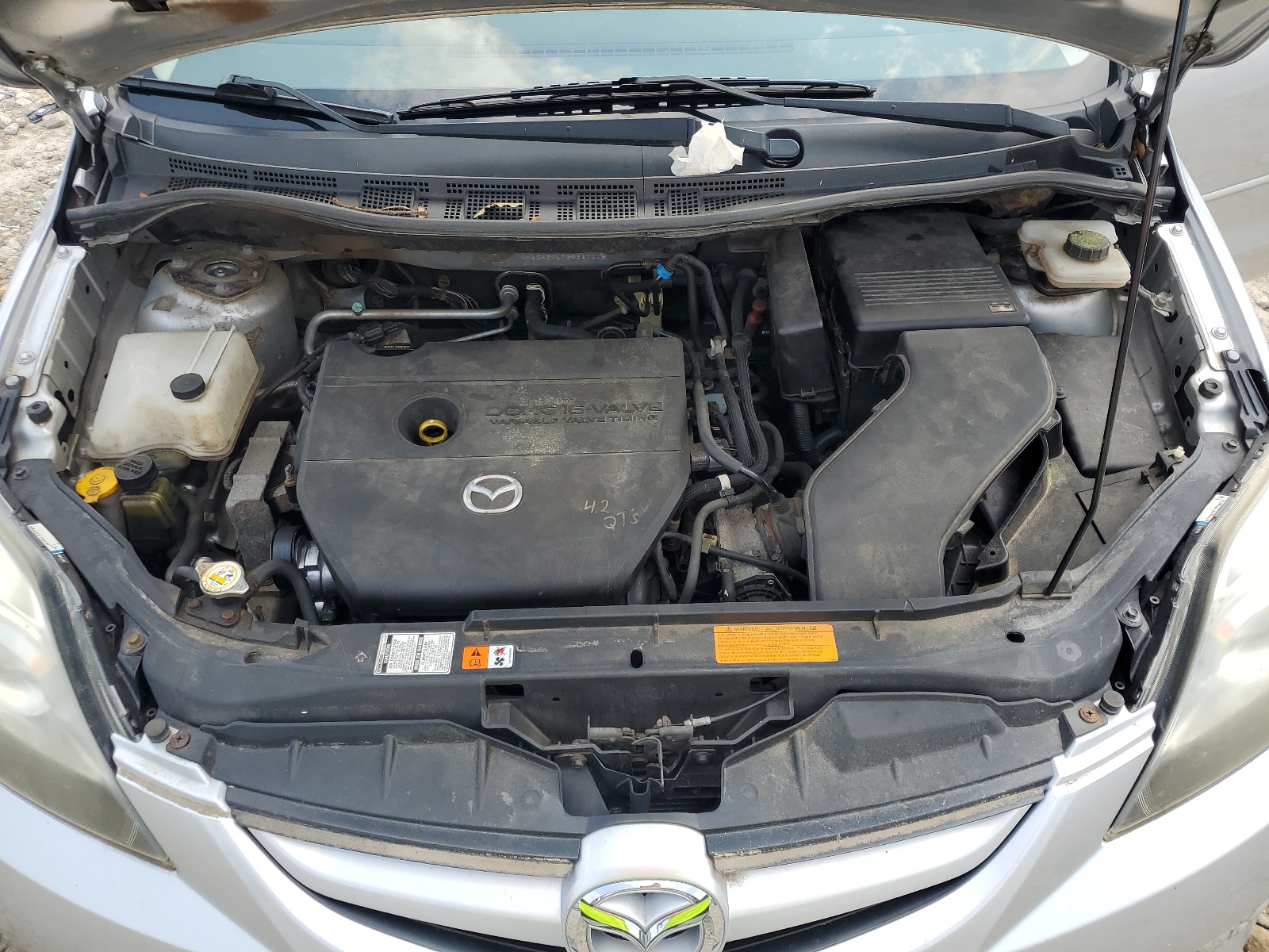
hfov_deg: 67.3
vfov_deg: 53.1
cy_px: 476
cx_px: 634
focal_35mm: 26
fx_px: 953
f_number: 1.5
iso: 50
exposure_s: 1/909
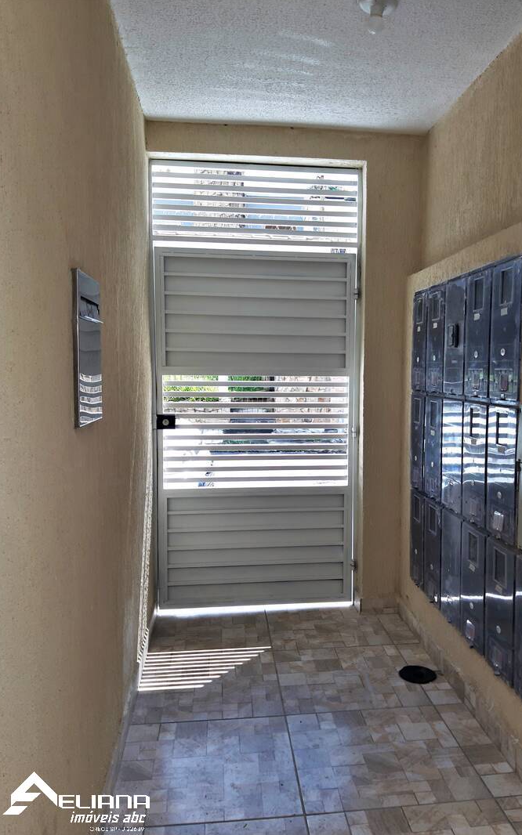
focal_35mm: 29
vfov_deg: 64.6
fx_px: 660
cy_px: 420
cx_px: 310
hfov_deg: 42.9
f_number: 1.7
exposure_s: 1/184
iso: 40
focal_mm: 3.93
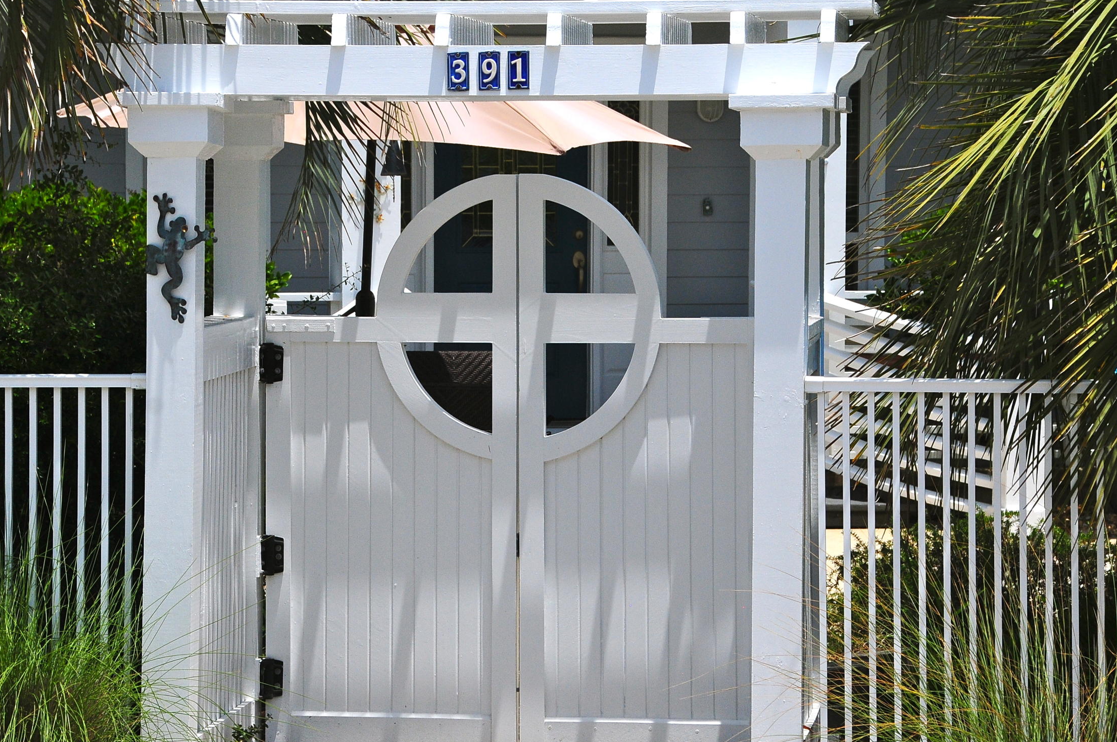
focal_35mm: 153
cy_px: 387
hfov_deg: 13.5
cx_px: 505
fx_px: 4731
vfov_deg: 9.0
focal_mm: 75
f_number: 10
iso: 400
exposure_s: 1/400
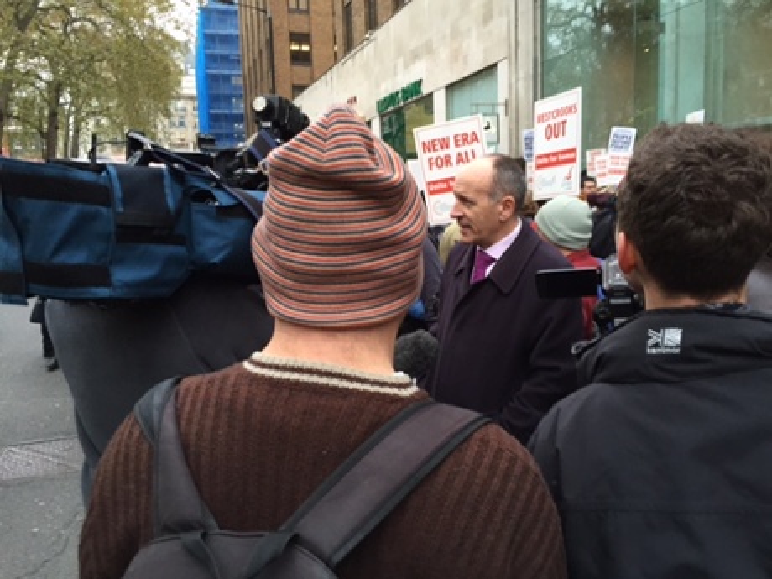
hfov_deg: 61.7
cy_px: 290
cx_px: 386
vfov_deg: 48.2
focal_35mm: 29
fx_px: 647
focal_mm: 4.15
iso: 50
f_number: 2.2
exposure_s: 1/30
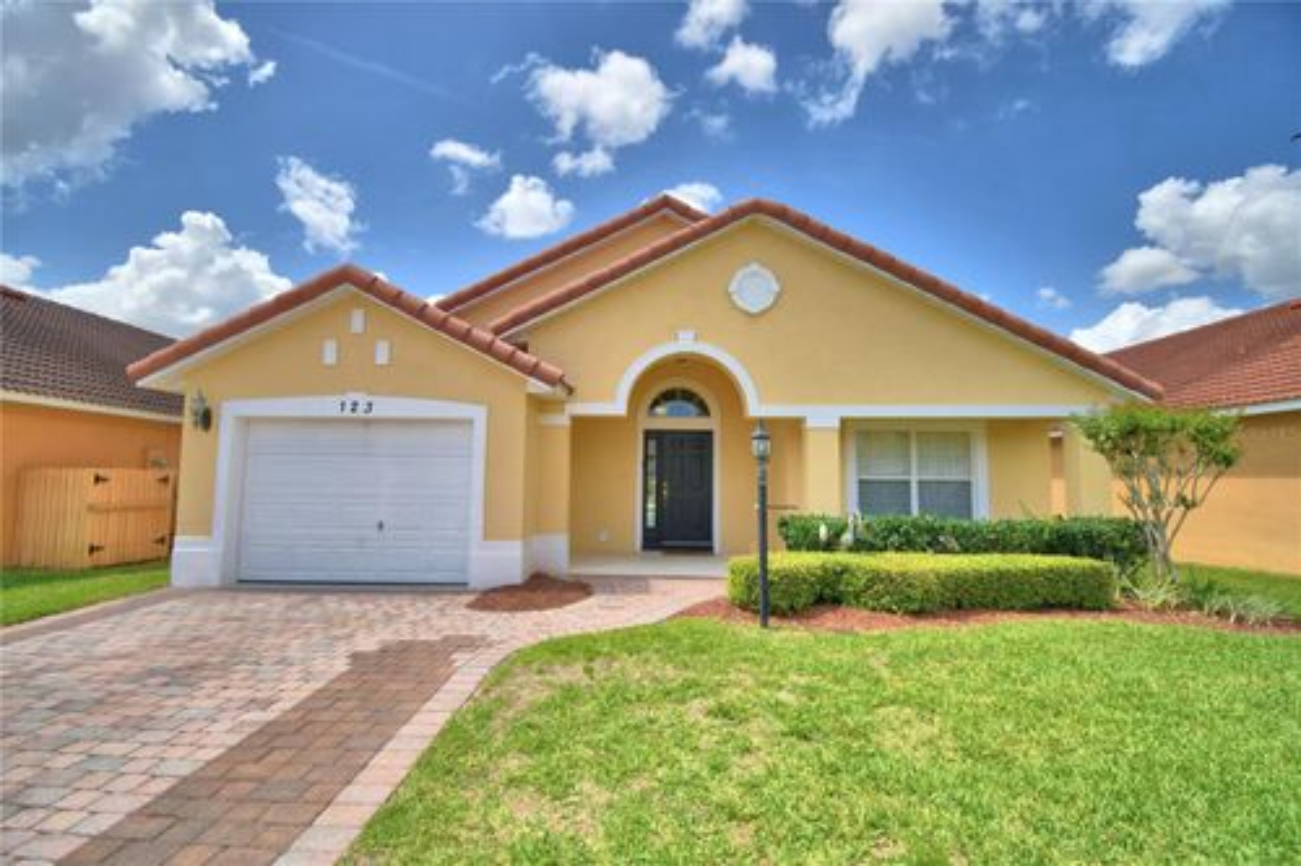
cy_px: 433
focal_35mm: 15
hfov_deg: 100.4
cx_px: 650
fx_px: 542
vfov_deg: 77.3
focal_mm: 10
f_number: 4.5
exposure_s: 1/1250
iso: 100
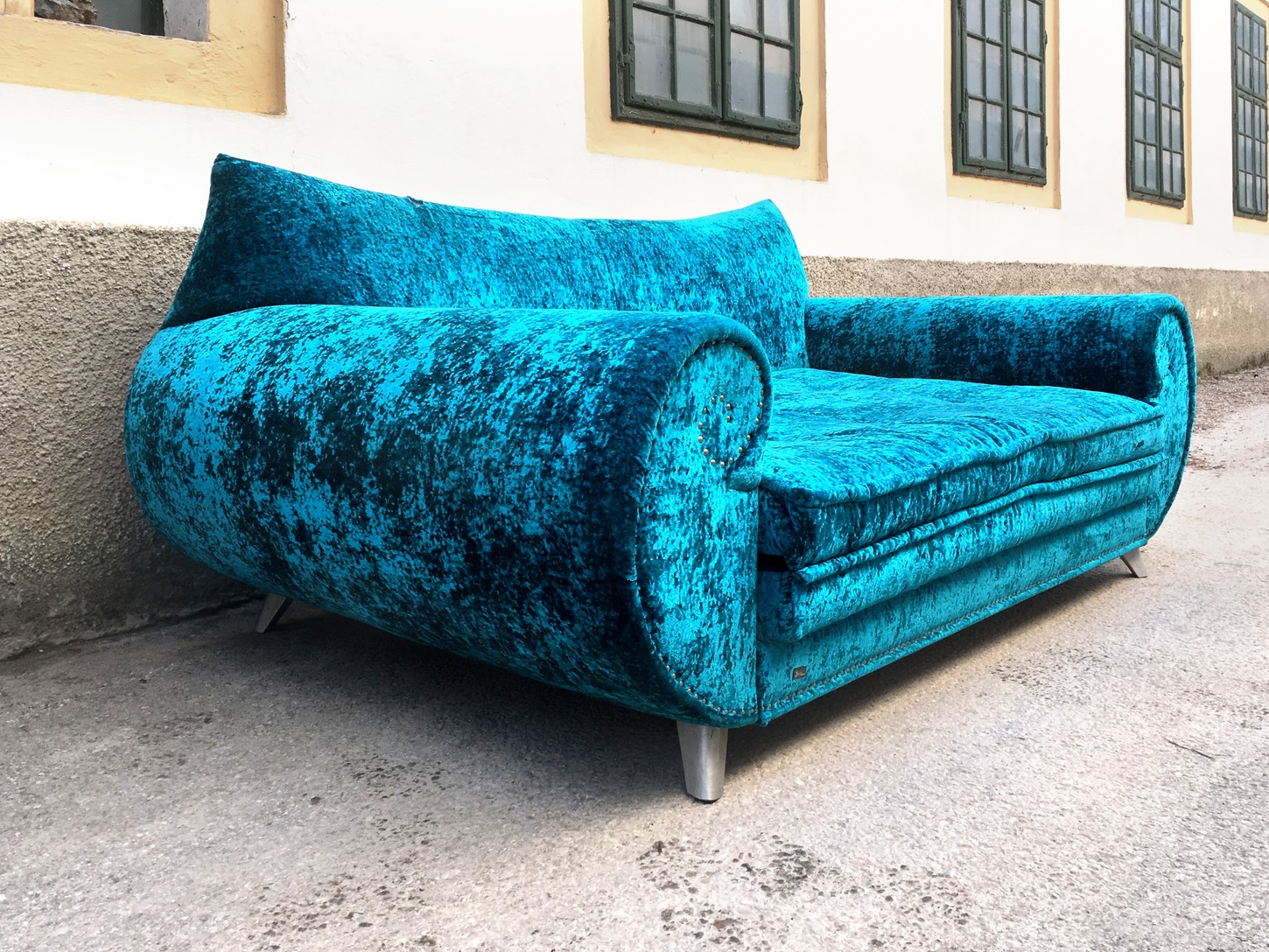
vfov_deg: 46.8
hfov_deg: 60.0
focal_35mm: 30
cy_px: 486
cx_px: 636
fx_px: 1100
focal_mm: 4.15
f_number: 2.2
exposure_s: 1/364
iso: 25
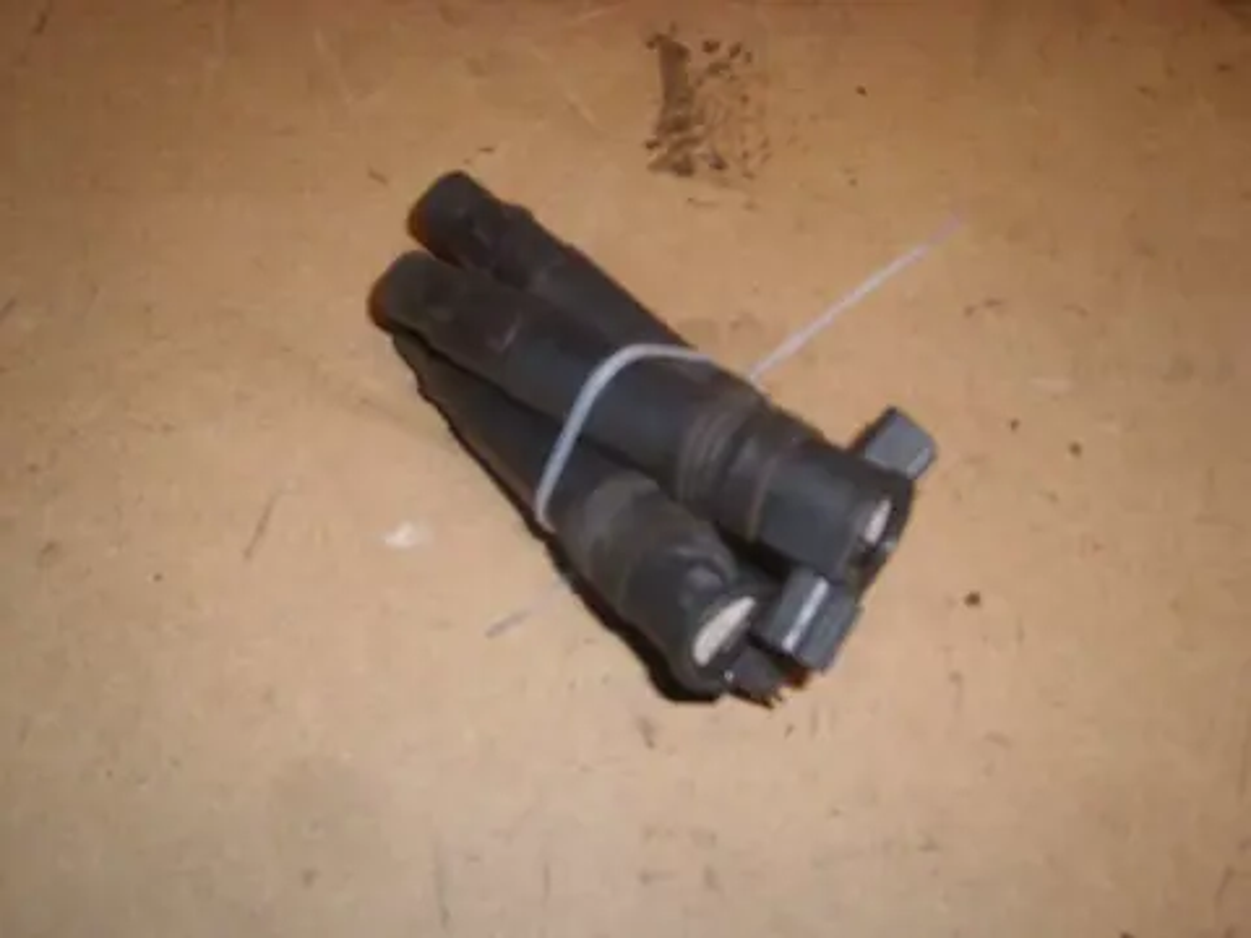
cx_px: 626
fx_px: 1265
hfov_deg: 52.6
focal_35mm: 35
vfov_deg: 40.7
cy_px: 469
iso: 50
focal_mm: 5.8
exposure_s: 1/30
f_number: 2.8
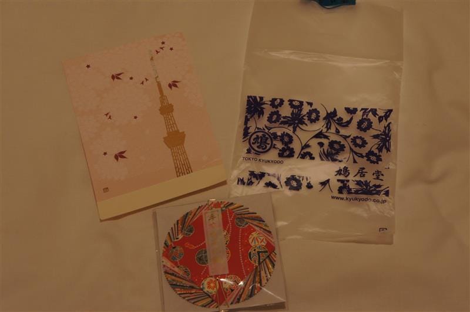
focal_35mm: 79
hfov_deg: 25.7
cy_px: 156
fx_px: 1031
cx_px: 235
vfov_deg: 17.2
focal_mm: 53
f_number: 5.6
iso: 3200
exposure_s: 1/100
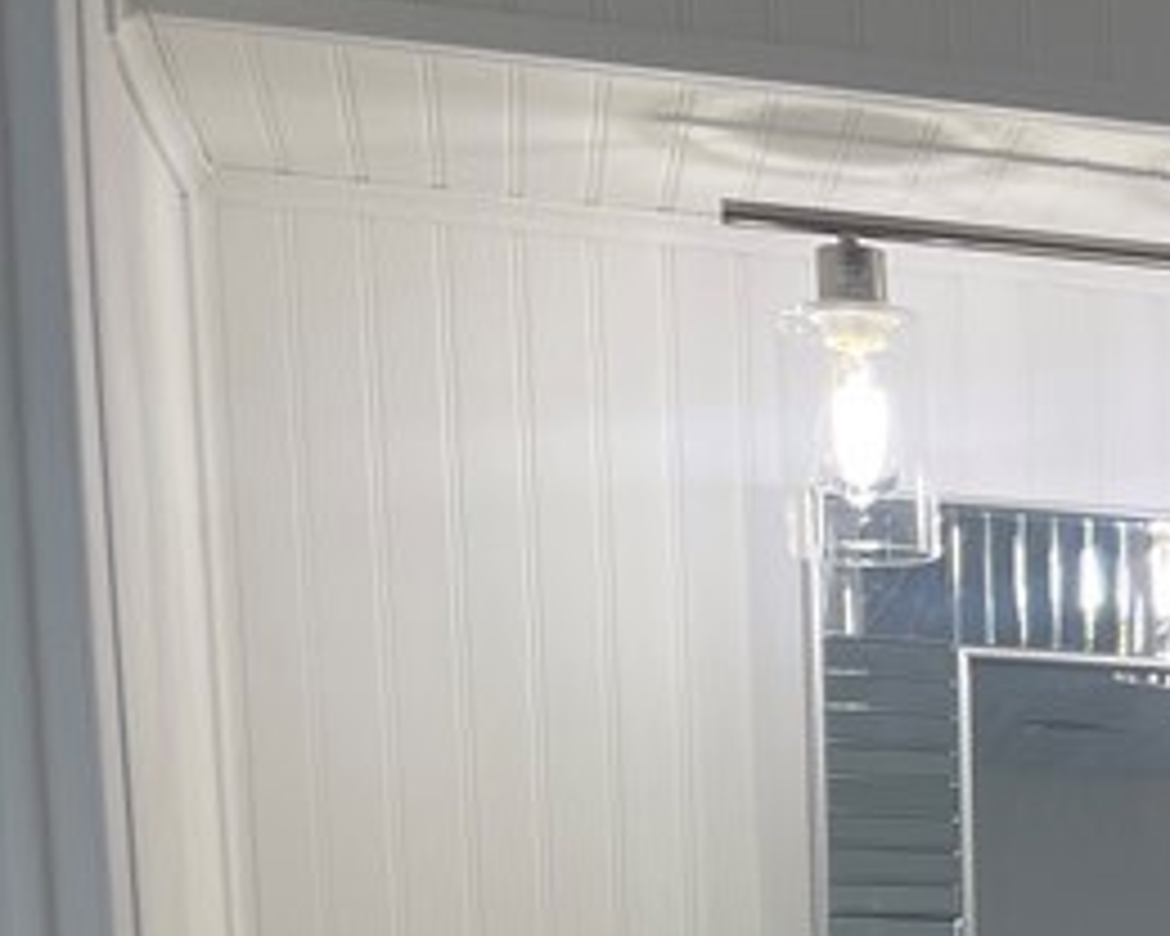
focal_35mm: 96
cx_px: 1701
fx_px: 3324
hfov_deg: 18.0
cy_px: 1773
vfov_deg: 13.9
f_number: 1.6
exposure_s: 1/120
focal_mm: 5.1
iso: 40
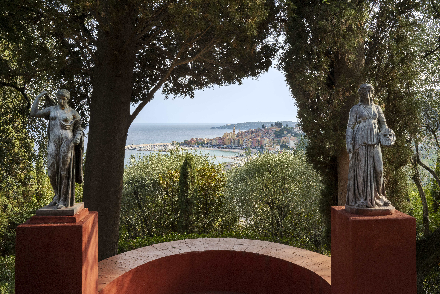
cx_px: 220
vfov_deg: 42.3
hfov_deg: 60.3
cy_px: 147
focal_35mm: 31
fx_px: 379
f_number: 14
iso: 200
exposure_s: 1/60
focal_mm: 31
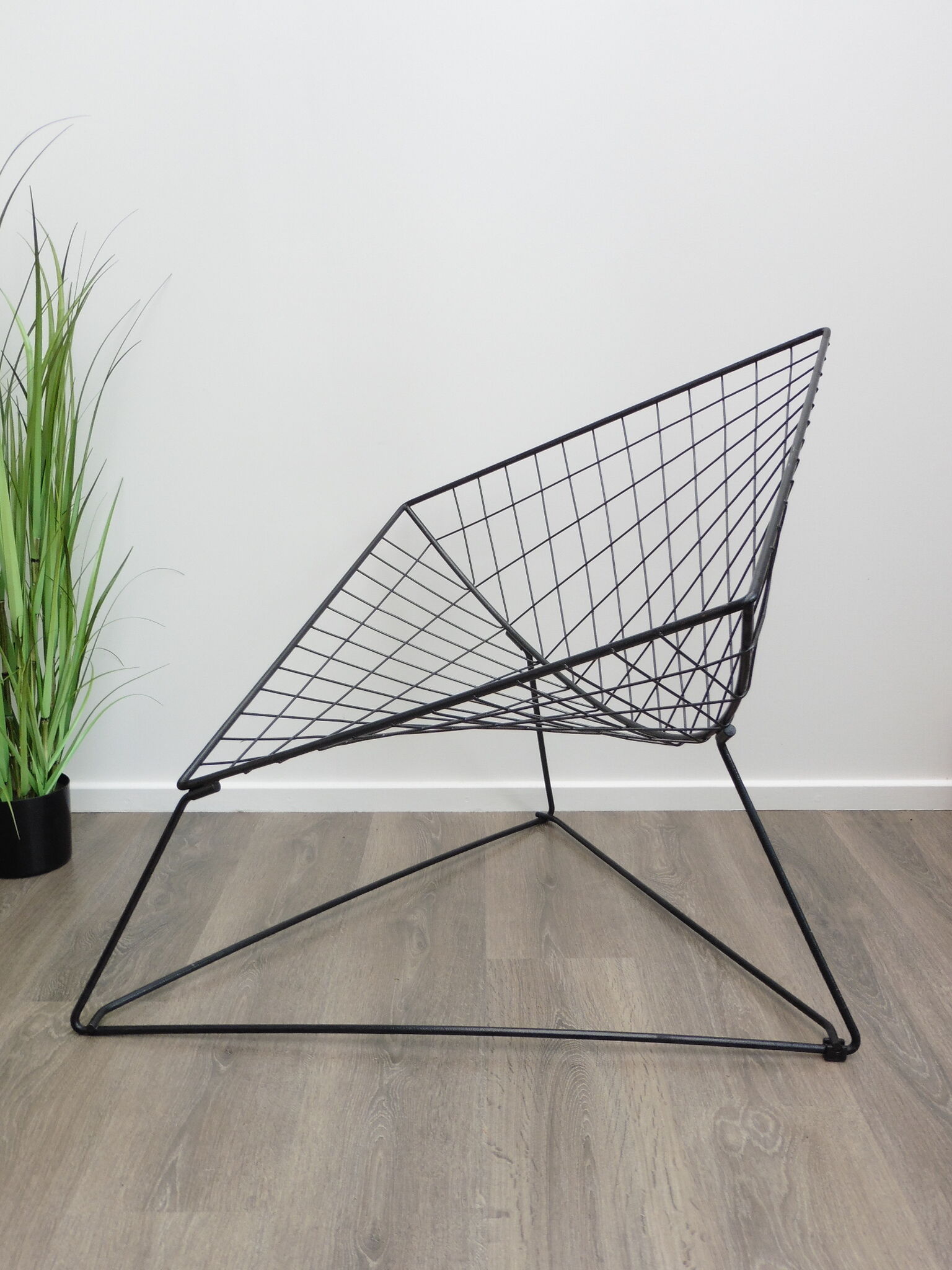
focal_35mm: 30
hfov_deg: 46.8
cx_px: 476
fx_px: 1100
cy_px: 635
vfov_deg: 60.0
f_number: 3.6
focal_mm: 5.4
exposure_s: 1/100
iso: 100
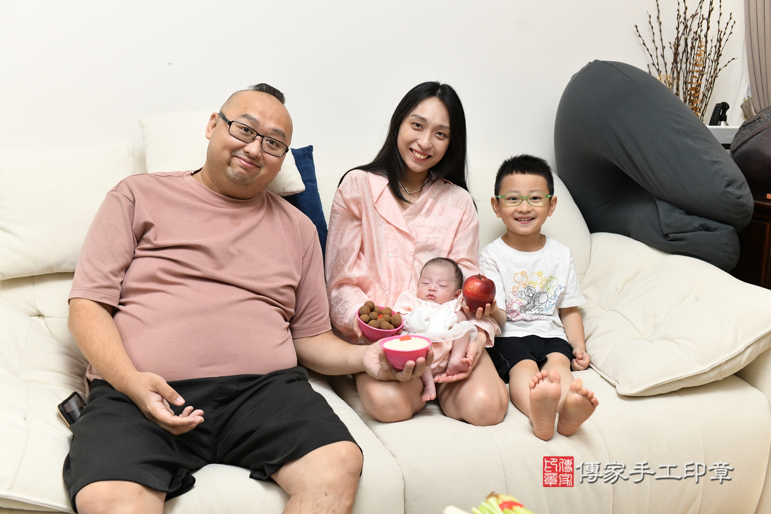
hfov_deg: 54.4
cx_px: 386
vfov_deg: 37.9
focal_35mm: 35
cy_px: 257
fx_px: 750
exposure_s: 1/200
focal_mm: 35
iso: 2000
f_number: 4.5
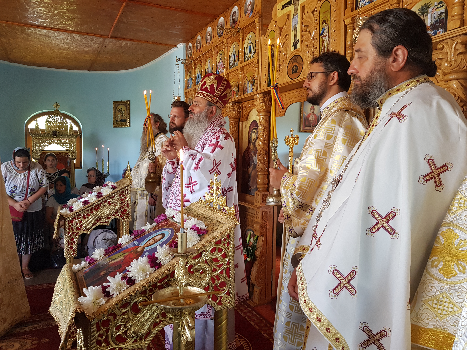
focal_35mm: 26
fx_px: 351
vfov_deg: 53.1
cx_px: 234
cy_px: 175
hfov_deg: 67.3
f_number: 1.7
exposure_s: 1/50
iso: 100
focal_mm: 4.2
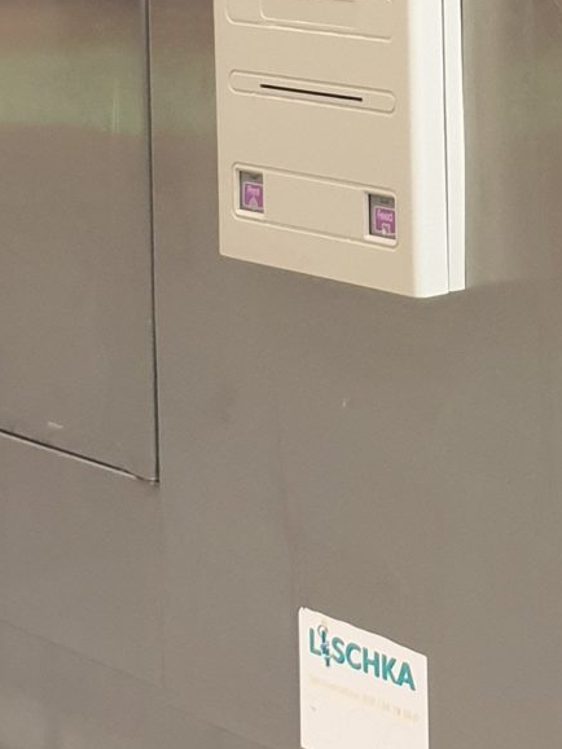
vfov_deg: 16.7
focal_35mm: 115
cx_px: 558
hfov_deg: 12.7
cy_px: -36
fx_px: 2490
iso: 400
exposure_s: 1/50
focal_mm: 4.3
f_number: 1.5
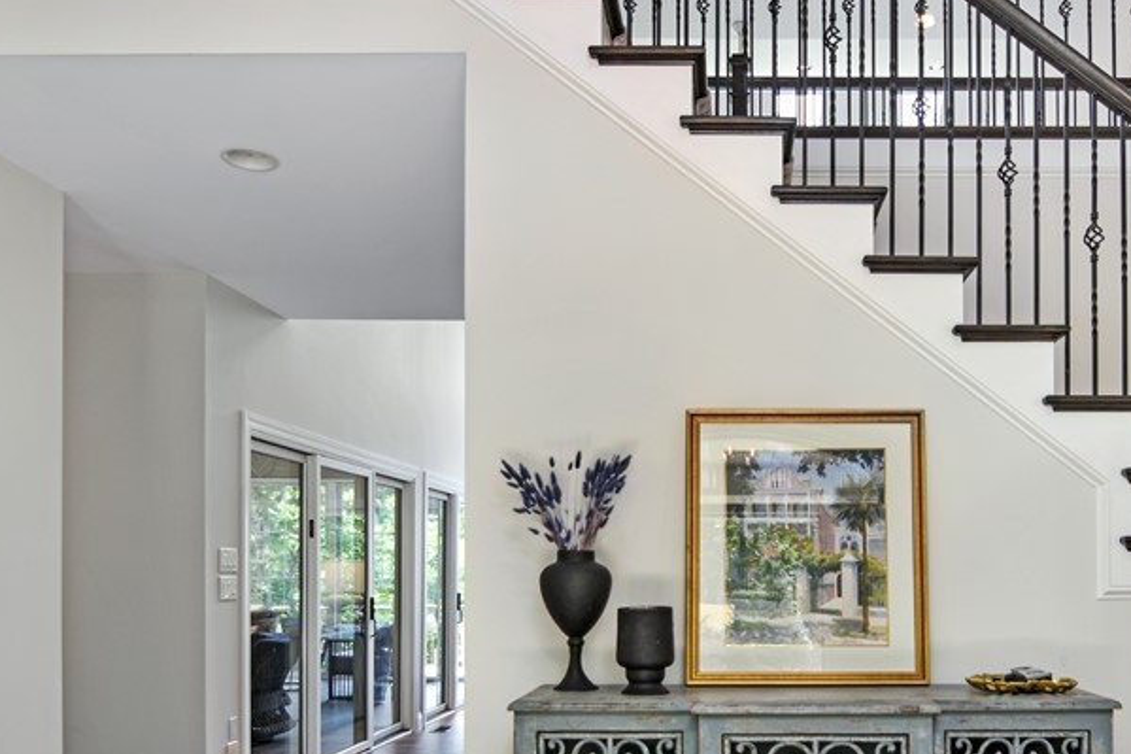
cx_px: 731
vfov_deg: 42.2
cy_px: 574
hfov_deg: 61.0
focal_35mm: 30
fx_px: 939
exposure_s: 1/160
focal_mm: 11
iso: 160
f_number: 2.8
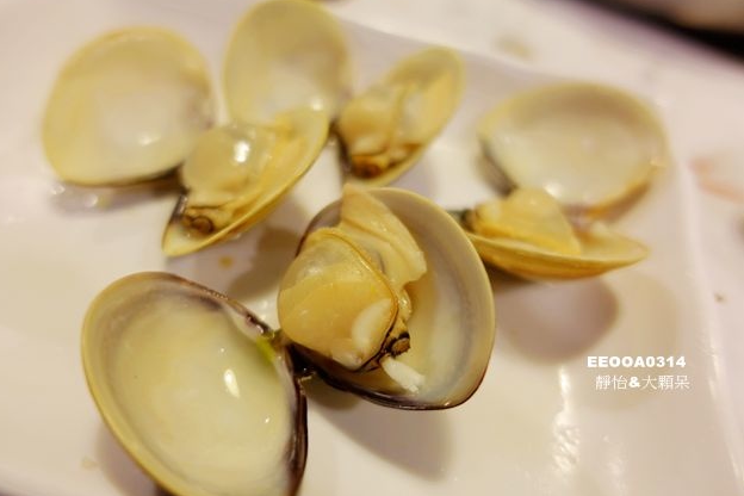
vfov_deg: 51.3
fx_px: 517
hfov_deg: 71.5
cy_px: 243
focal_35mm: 25
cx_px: 358
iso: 200
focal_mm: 8.8
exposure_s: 1/30
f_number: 1.8
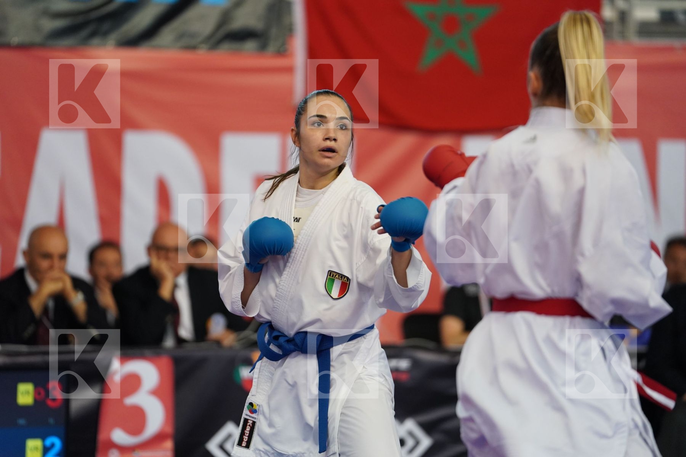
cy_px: 228
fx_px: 3811
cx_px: 343
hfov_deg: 10.3
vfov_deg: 6.9
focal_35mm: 200
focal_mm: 200
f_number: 2.8
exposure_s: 1/1000
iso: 2500
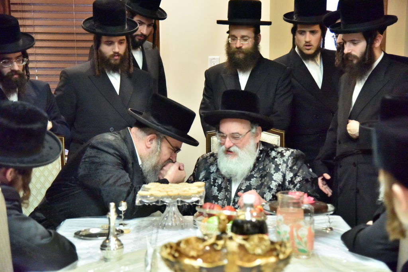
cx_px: 204
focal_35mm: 78
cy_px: 136
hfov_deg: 26.0
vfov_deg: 17.5
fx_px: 884
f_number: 4
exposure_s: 1/200
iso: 12800
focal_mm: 78
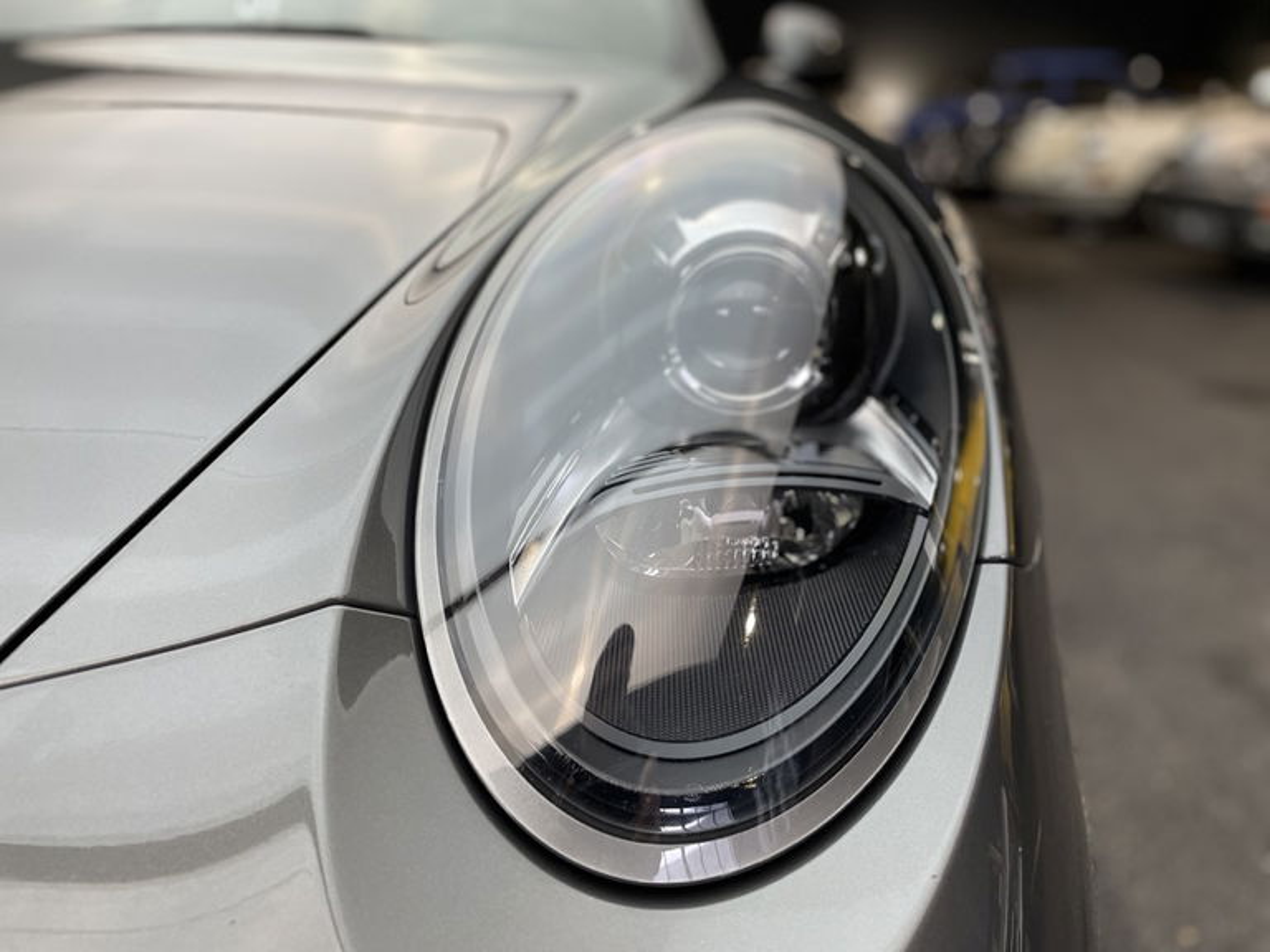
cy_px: 476
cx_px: 635
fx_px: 954
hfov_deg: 67.3
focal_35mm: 26
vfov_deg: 53.1
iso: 80
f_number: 1.6
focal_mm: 4.2
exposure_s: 1/100
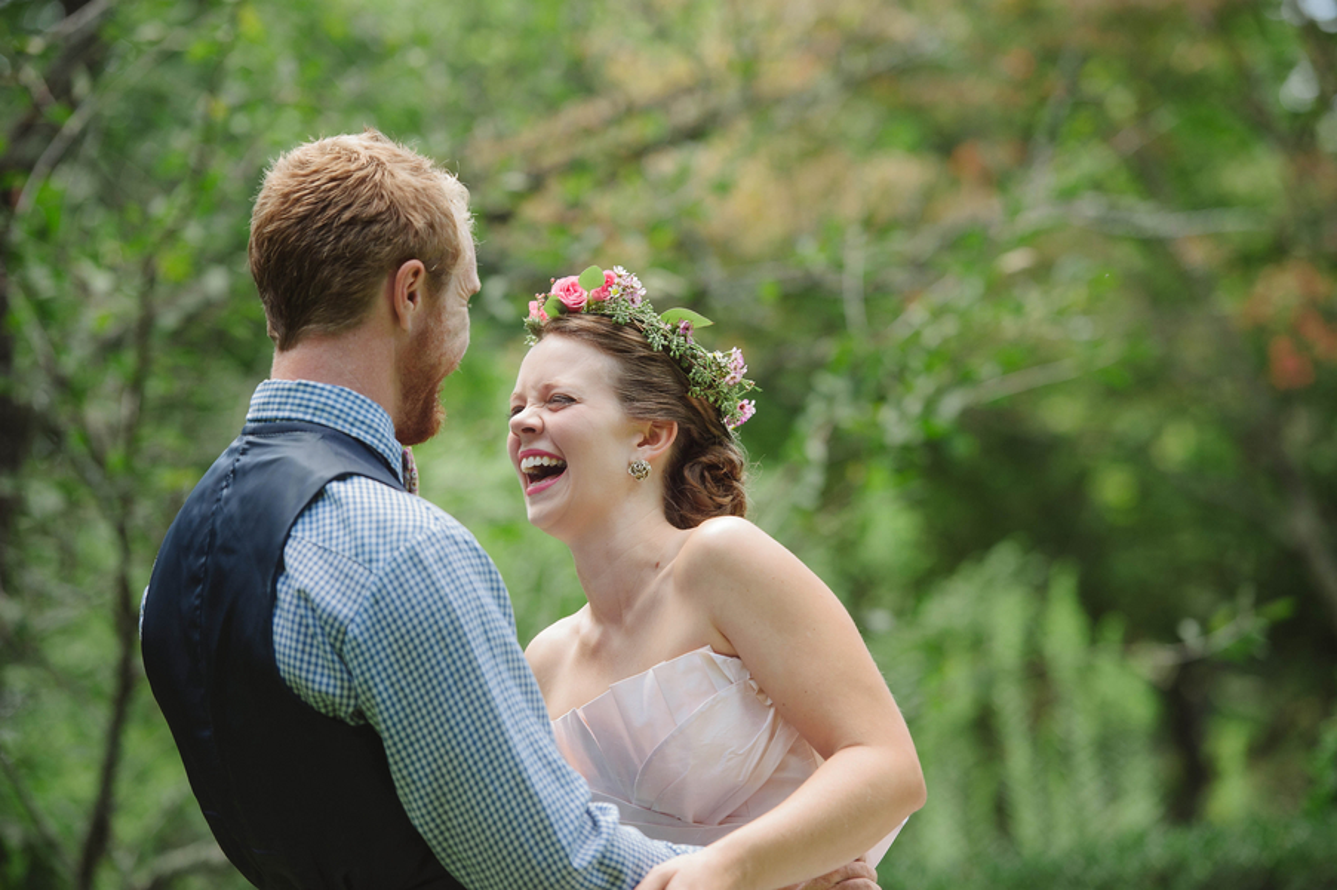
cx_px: 668
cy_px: 445
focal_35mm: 145
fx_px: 5381
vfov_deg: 9.4
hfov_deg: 14.2
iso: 500
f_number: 3.5
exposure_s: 1/250
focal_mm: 145
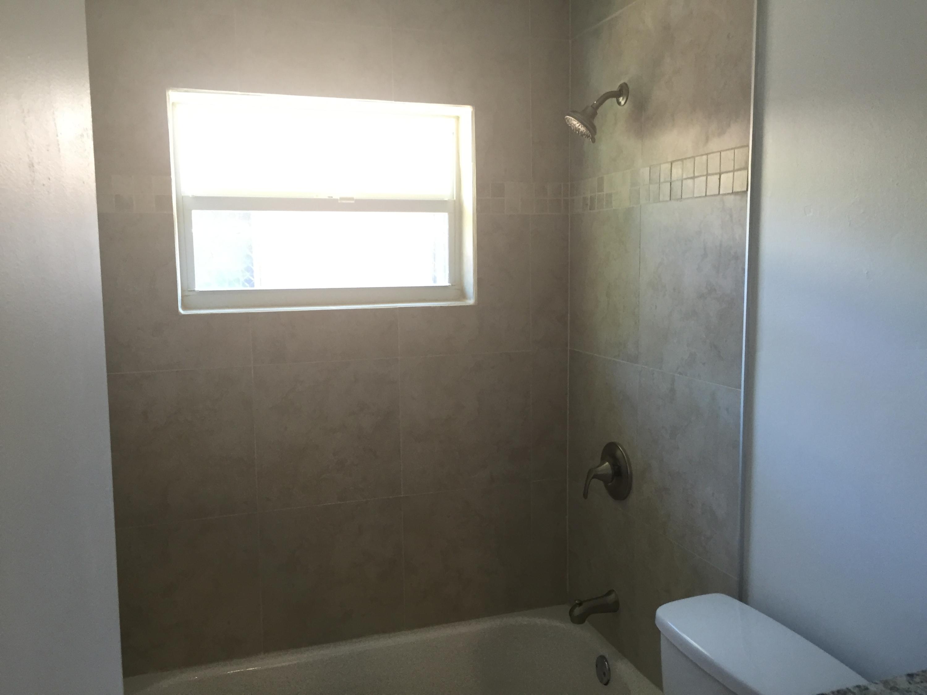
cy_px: 348
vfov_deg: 48.2
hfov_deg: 61.7
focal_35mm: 29
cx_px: 464
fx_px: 777
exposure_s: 1/30
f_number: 2.2
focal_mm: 4.15
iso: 100
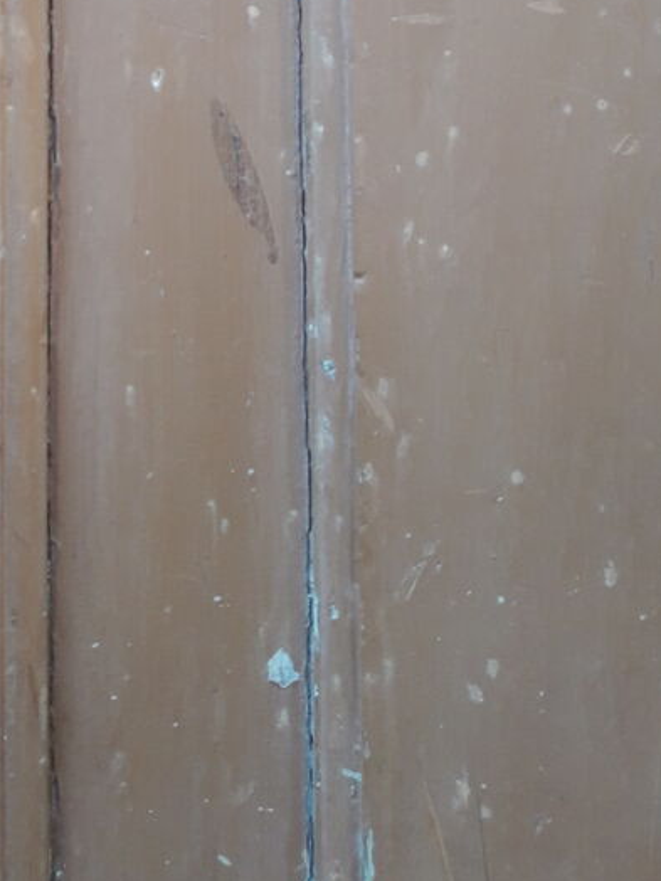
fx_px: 1451
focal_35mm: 57
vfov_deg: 31.2
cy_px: -3
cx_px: 146
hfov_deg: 25.3
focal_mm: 3.7
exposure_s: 1/100
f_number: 1.9
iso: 50
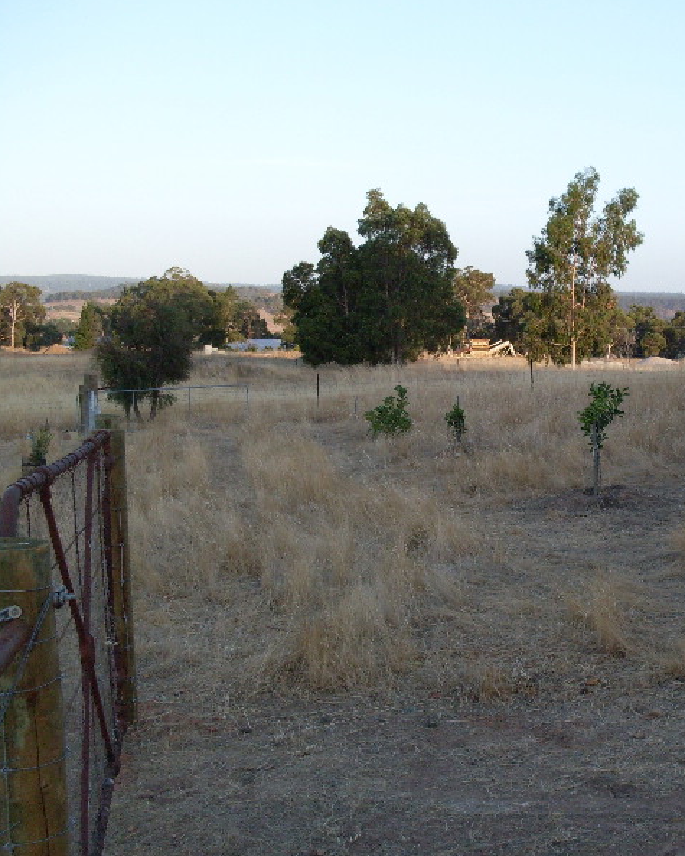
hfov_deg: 29.5
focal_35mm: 50
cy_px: 426
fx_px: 1266
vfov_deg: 37.3
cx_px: 562
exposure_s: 1/350
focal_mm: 6.3
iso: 80
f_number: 2.8
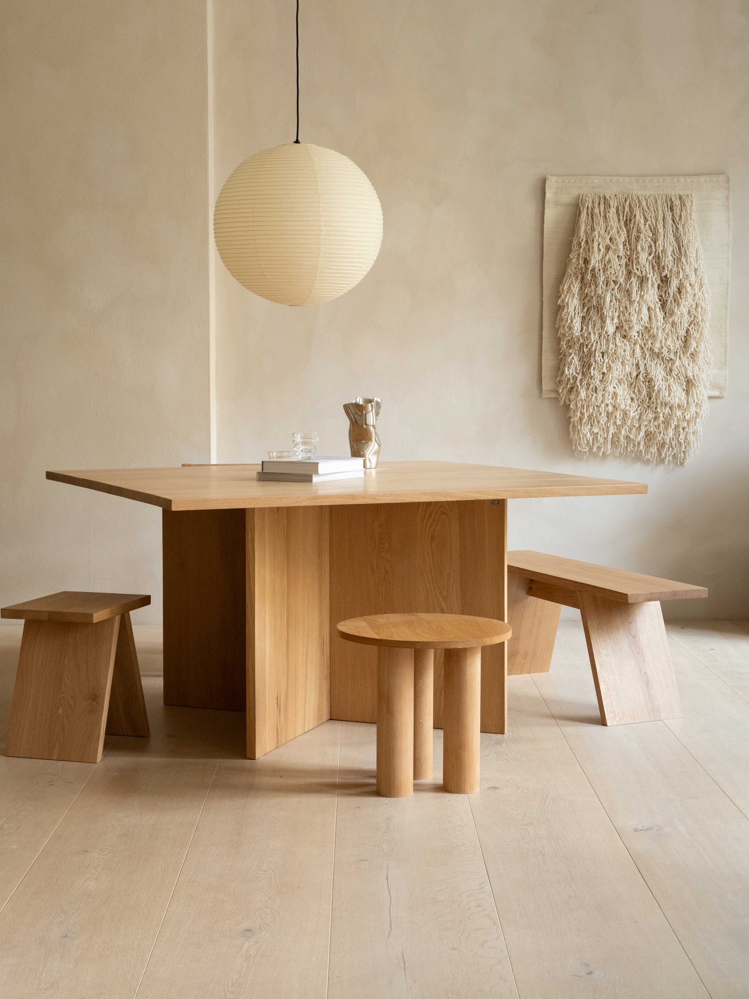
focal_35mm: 55
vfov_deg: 34.9
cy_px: 445
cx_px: 370
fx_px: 1586
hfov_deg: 26.6
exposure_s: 1/125
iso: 3200
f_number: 7.1
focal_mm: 50
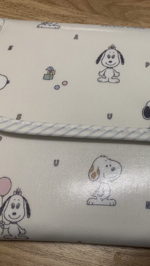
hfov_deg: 29.3
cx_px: 147
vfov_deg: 52.8
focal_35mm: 38
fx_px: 269
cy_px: 134
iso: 100
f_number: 1.8
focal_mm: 4.25
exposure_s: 1/75
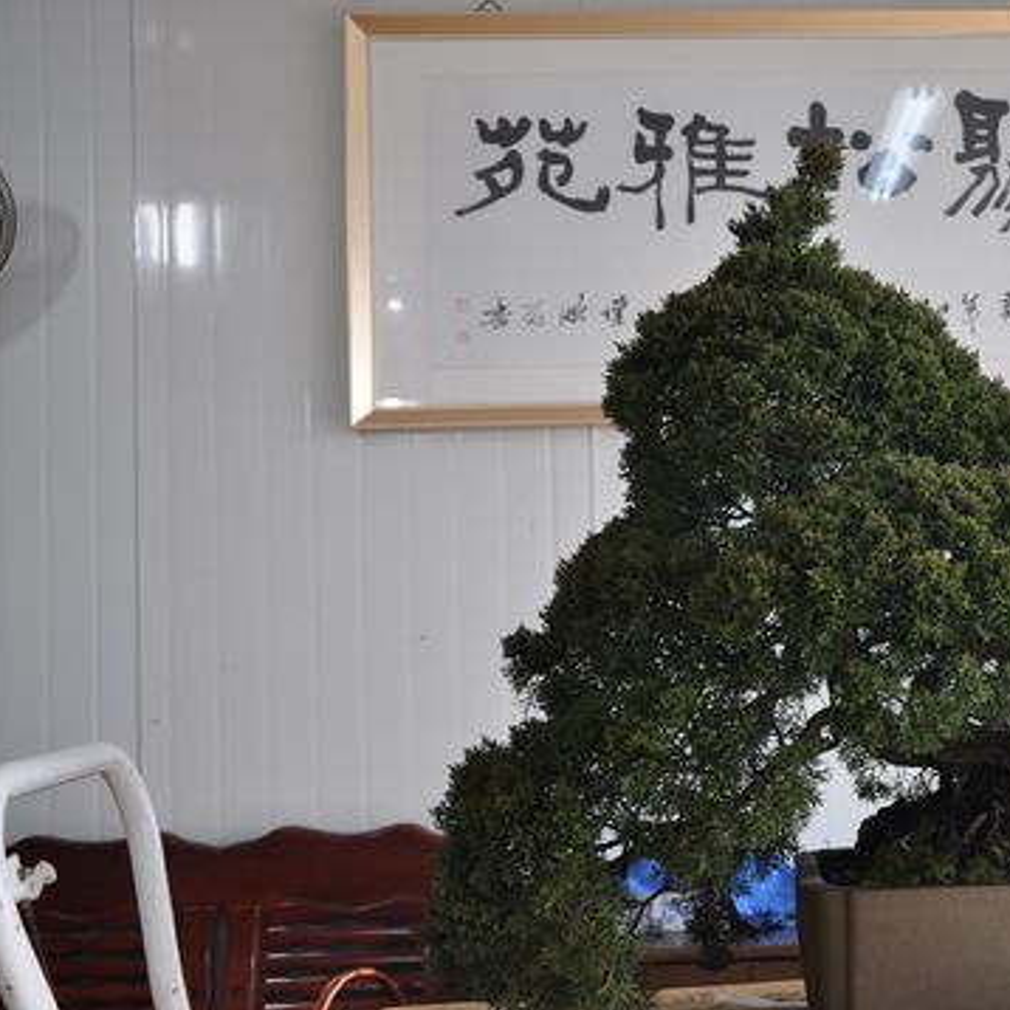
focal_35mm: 47
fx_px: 1551
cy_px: 560
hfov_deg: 34.9
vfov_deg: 36.0
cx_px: 815
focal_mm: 22
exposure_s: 1/25
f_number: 3.8
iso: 200
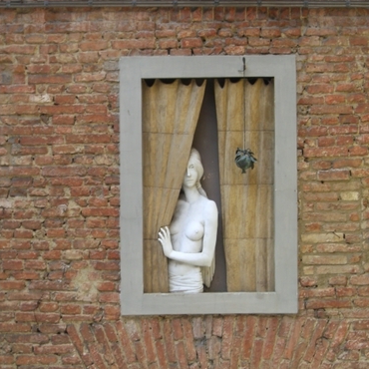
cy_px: 184
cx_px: 195
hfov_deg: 12.8
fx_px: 1640
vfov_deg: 12.8
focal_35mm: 136
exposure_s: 1/125
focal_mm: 18.6
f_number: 5.2
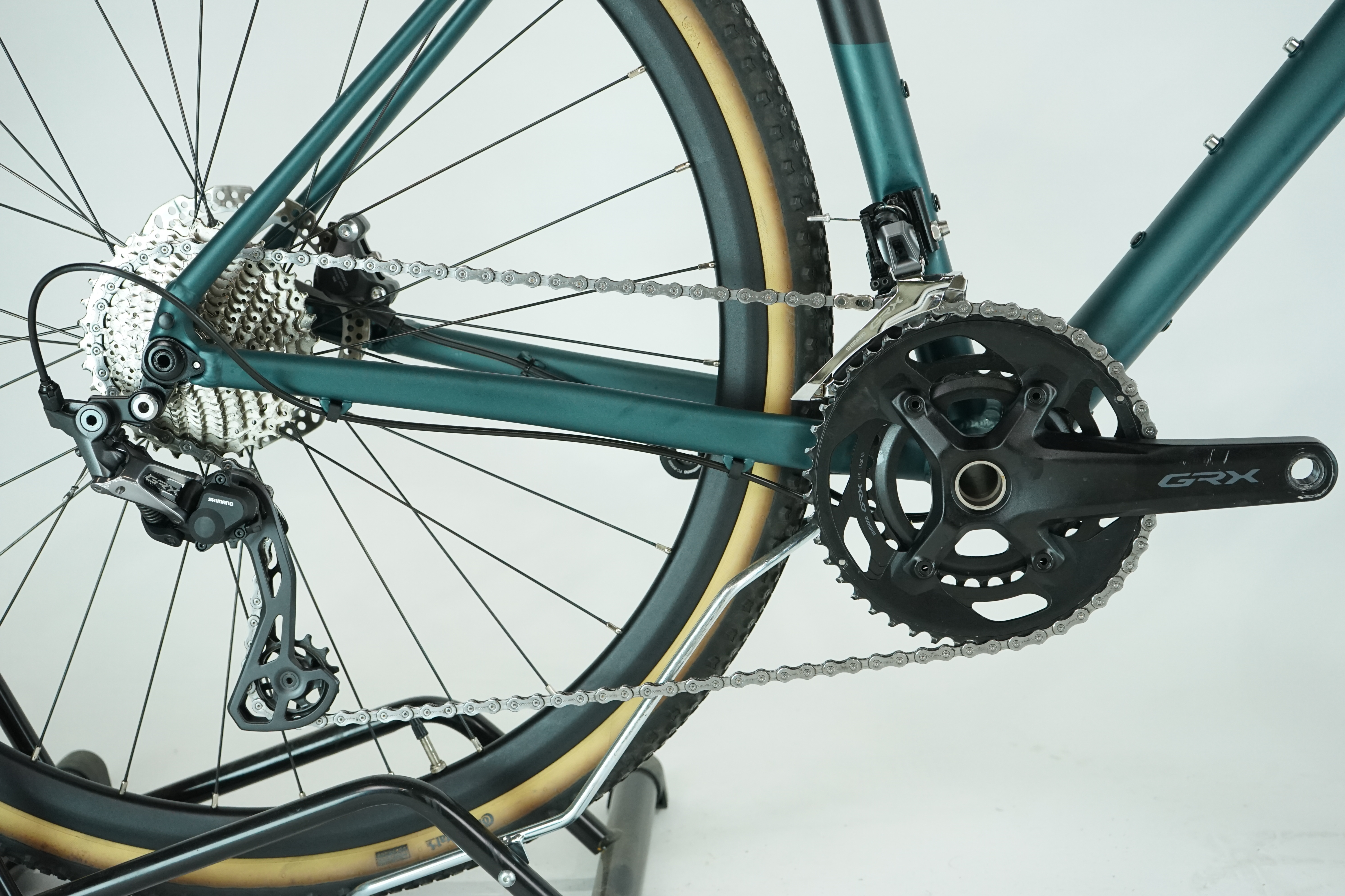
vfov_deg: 28.1
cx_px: 672
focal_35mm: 48
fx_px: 1793
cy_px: 448
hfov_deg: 41.1
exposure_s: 1/200
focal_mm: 48
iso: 1600
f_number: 5.6
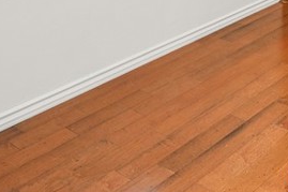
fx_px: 471
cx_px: 380
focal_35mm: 59
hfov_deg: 27.8
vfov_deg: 17.7
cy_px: -171
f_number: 6.3
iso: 80
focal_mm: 15.5
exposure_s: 1/6
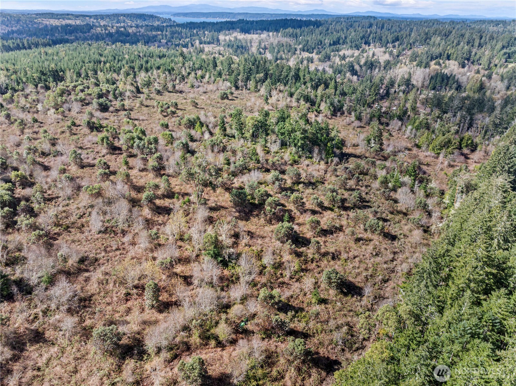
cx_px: 258
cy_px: 193
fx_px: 357
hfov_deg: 71.6
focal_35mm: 24
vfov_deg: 56.7
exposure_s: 1/400
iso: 160
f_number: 2.8
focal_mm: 12.29
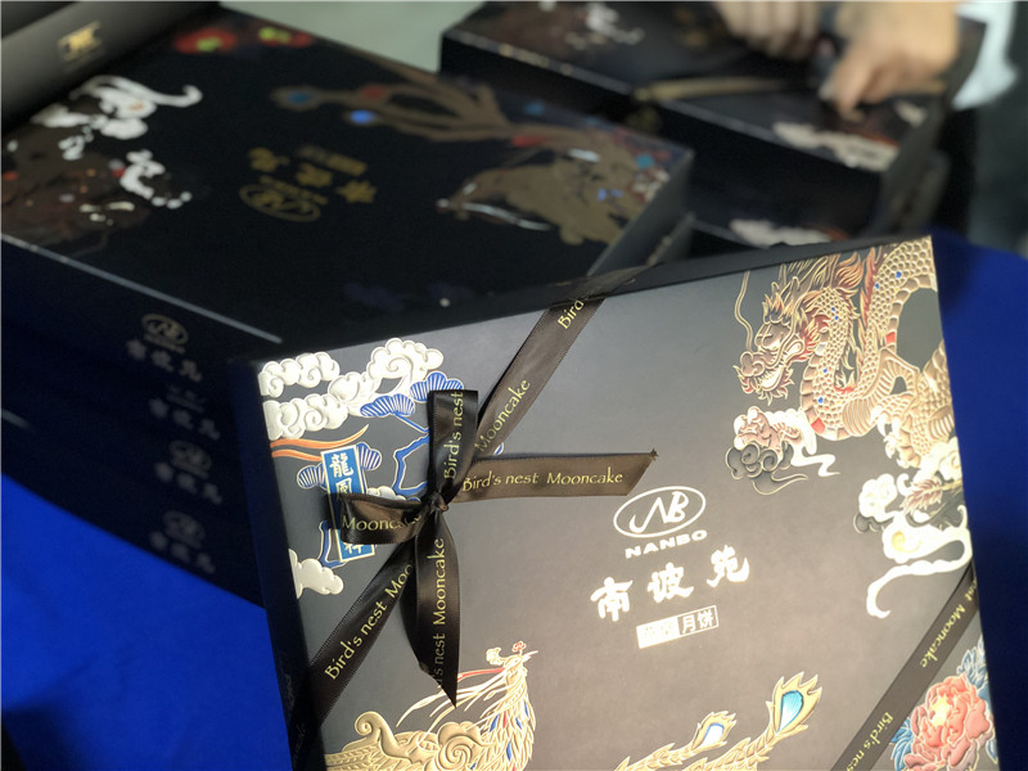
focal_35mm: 52
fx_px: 1544
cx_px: 514
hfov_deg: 36.8
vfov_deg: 28.0
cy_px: 386
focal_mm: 6
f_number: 2.4
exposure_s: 1/24
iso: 160
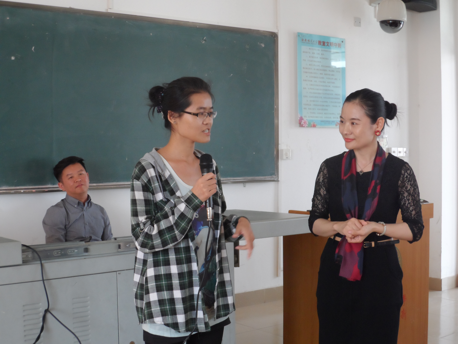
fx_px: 701
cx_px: 229
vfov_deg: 27.5
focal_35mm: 53
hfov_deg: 36.2
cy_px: 172
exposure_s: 1/45
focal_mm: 8.7
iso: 320
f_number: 4
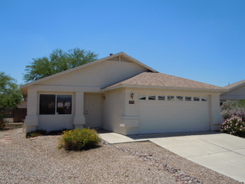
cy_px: 92
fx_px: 212
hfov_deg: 59.9
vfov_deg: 46.8
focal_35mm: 30
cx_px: 122
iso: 100
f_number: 7
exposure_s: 1/320
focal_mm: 5.4
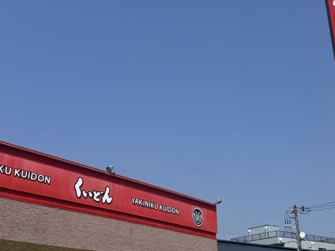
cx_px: 187
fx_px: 445
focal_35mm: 46
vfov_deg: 31.5
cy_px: 118
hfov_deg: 41.2
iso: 80
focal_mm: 6.76
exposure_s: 1/7092
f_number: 1.78
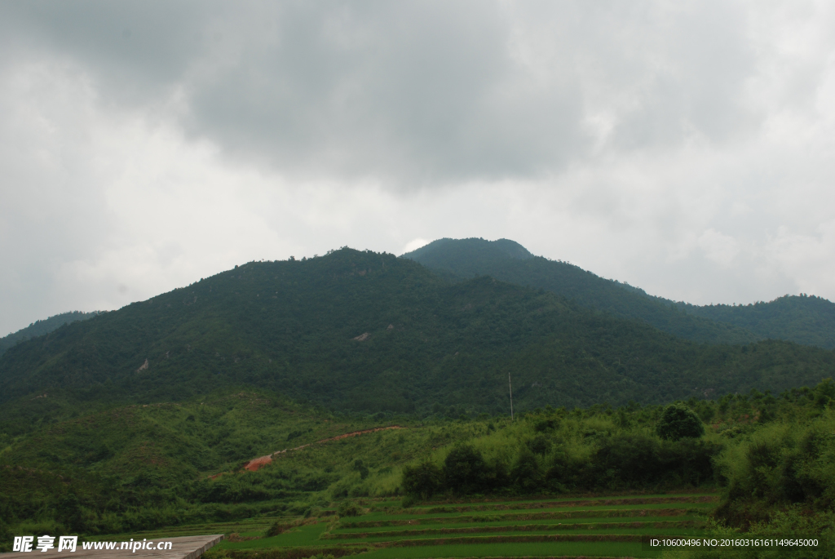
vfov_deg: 32.0
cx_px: 418
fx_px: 975
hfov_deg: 46.4
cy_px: 280
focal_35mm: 42
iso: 125
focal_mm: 28
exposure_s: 1/200
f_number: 7.1
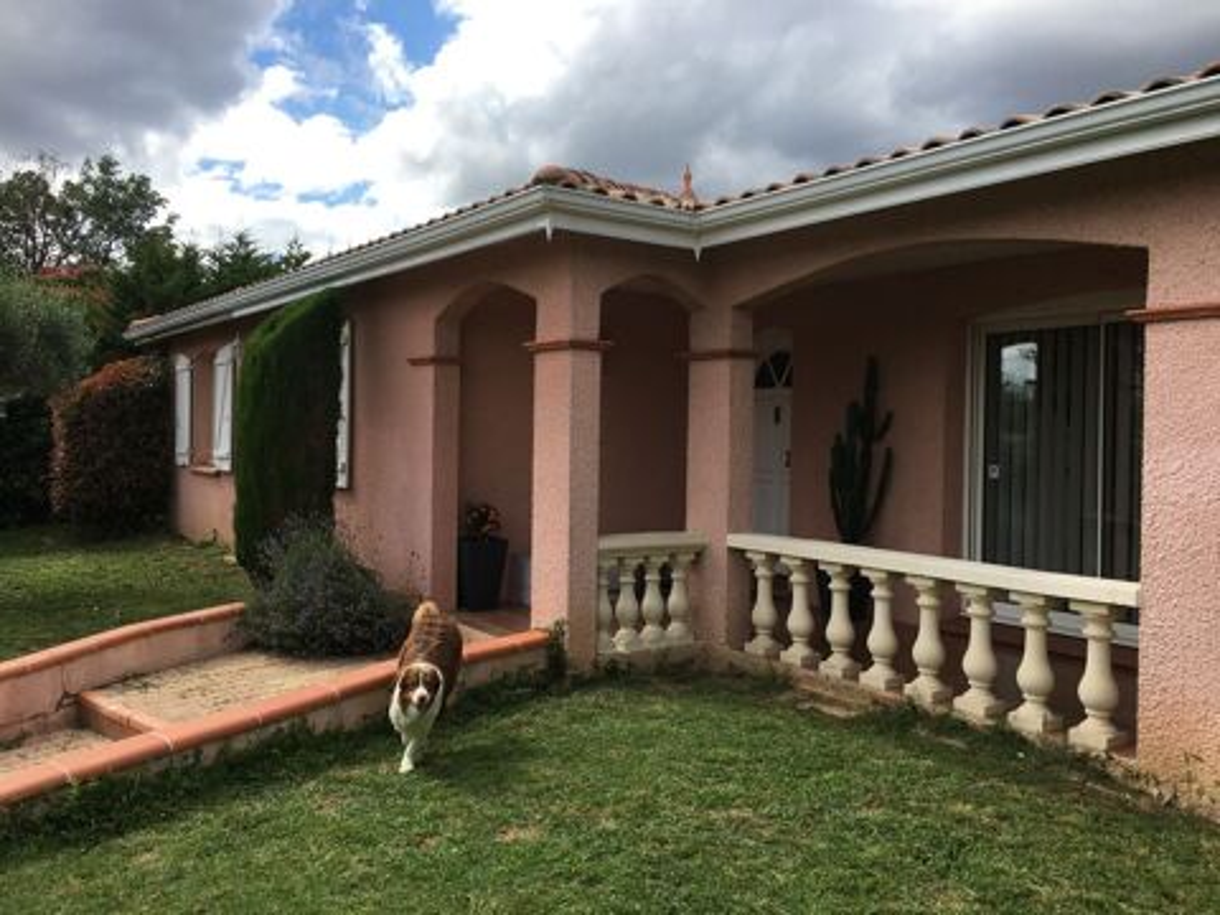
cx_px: 610
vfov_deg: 48.2
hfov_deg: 61.7
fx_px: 1022
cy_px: 458
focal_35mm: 29
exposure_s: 1/1183
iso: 25
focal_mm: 4.15
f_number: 2.2
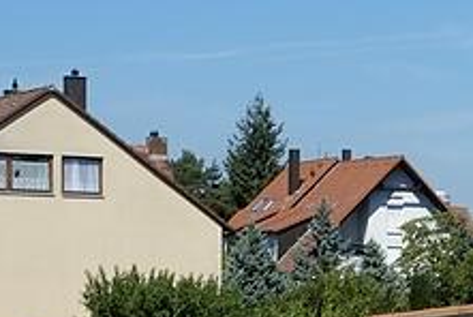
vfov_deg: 6.8
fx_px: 2631
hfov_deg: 9.6
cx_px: 963
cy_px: 529
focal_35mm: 200
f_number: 11
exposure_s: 1/210
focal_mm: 27
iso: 200
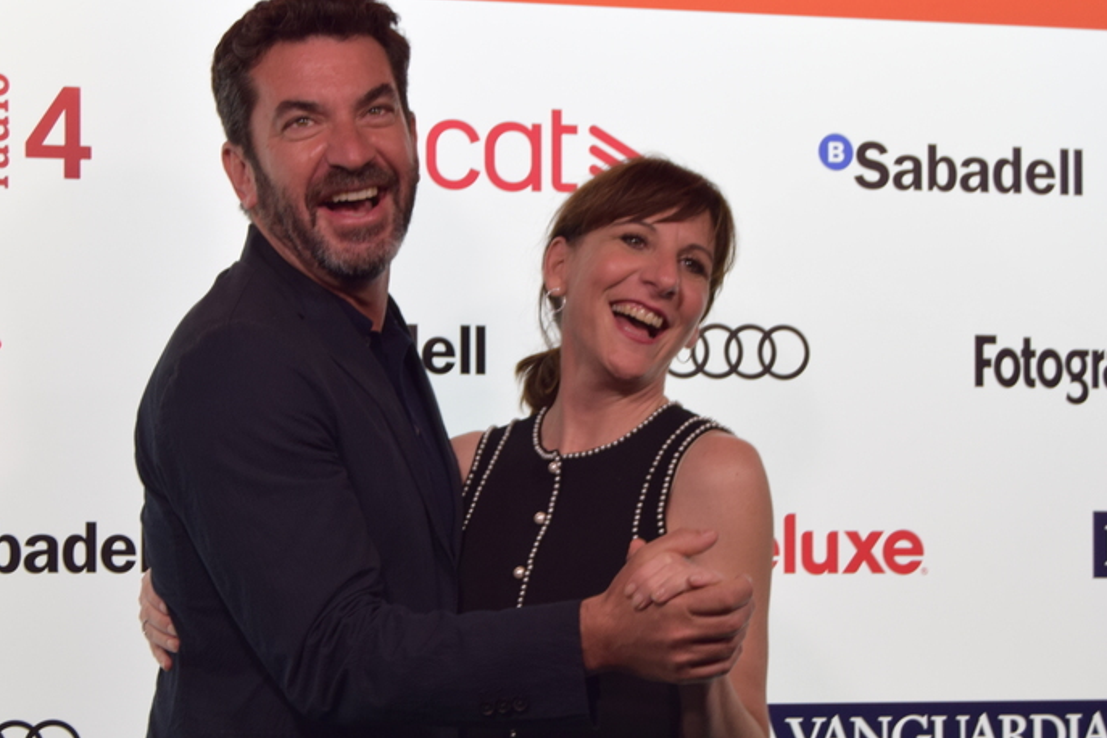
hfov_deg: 20.6
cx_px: 437
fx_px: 3044
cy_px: 490
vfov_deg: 13.8
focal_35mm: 99
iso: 400
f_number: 5
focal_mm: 42
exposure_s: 1/100
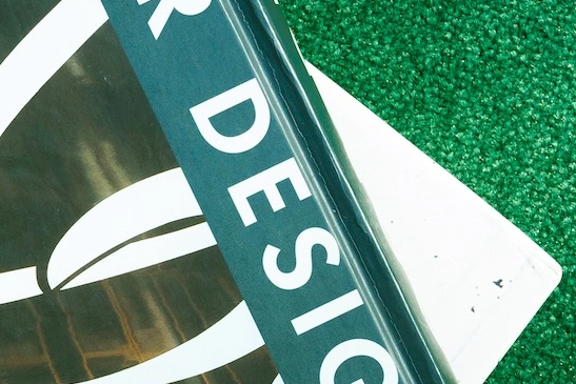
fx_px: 3073
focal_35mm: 192
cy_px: 220
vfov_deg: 7.2
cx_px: 306
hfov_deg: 10.7
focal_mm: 50
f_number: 10
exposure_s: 1/200
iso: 320
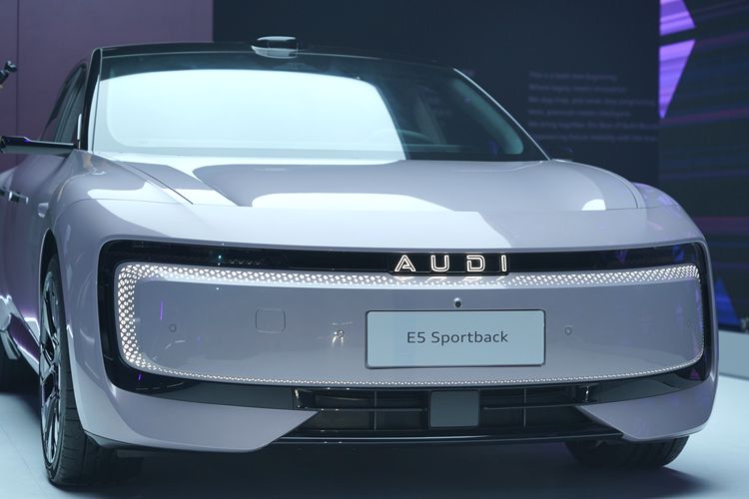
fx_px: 1644
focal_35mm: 79
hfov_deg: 25.7
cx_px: 374
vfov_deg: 17.3
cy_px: 250
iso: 320
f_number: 4.5
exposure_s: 1/90
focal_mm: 79
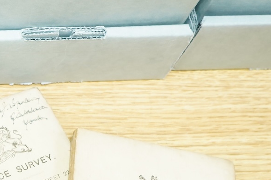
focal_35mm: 82
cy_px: 204
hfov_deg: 22.4
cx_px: -75
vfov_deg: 16.1
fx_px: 617
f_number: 5.6
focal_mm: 28
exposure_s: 1/100
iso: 2500
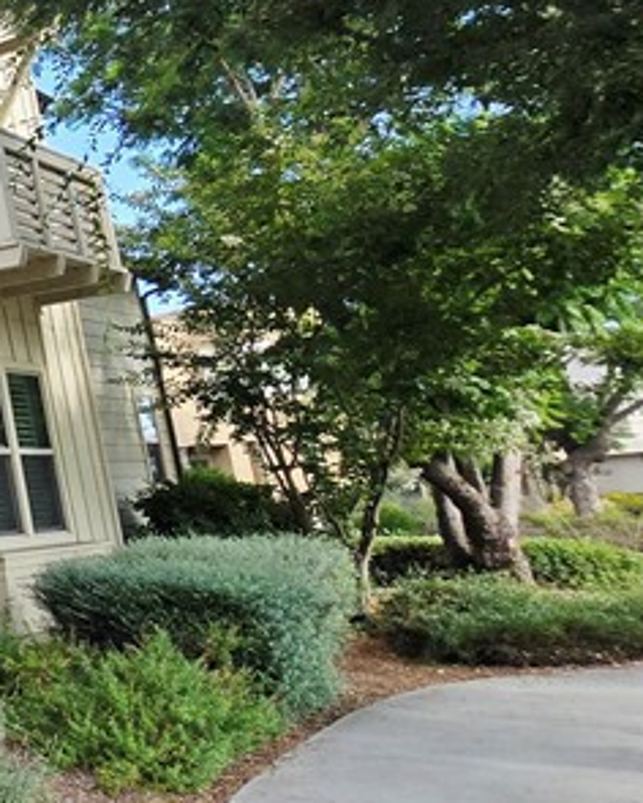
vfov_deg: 41.8
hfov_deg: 18.1
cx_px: -711
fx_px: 1047
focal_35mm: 44
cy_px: 318
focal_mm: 2.2
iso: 50
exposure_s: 1/1000
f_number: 2.2
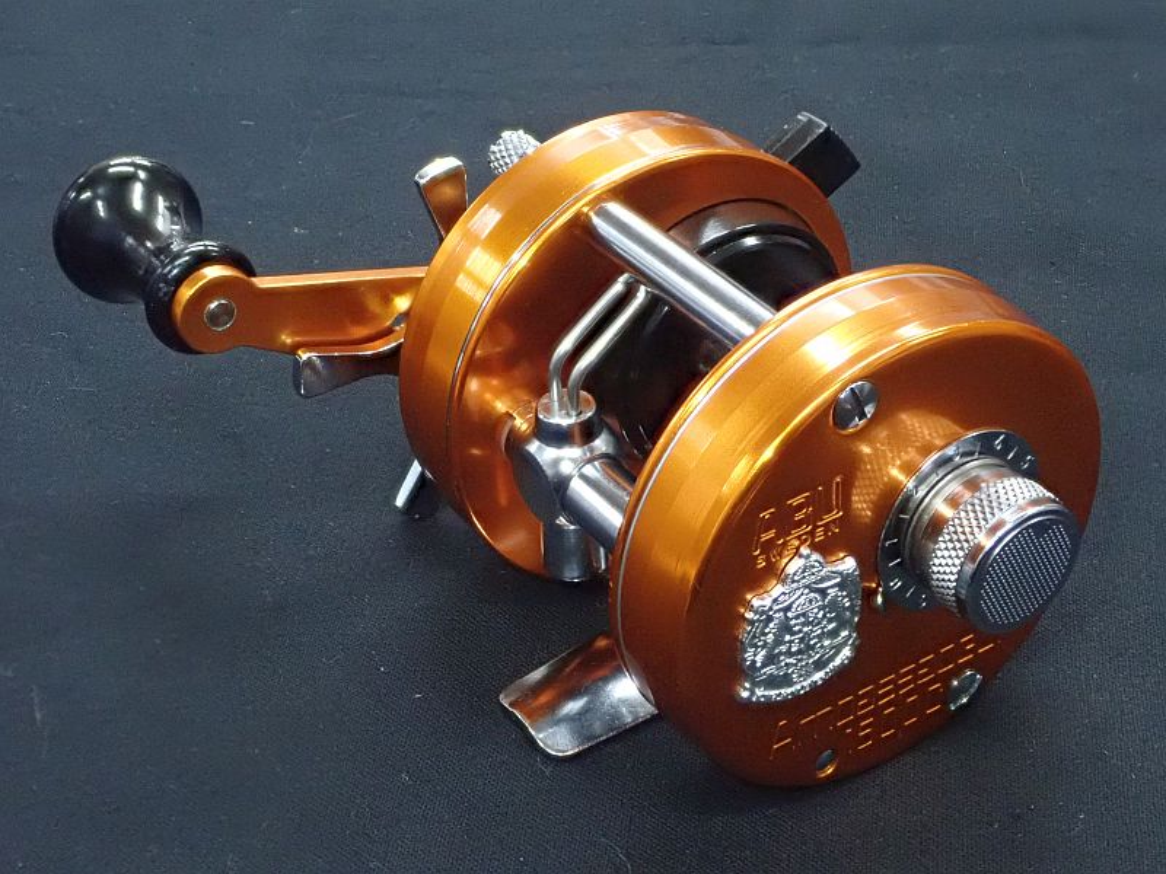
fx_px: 1785
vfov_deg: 27.5
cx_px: 583
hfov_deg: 36.2
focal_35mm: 53
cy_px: 437
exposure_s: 1/30
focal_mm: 9.61
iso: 1600
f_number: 4.5
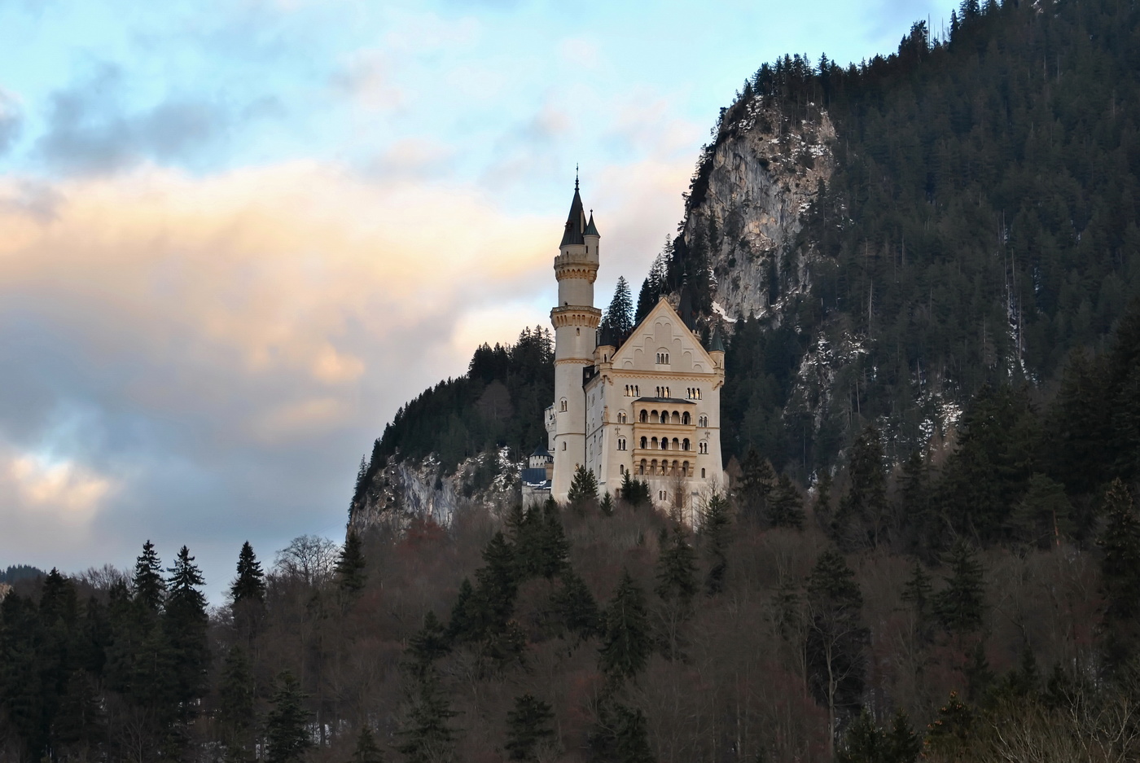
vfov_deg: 9.7
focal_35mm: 142
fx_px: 4518
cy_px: 382
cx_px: 570
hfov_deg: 14.4
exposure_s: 1/125
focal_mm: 95
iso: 125
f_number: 4.5
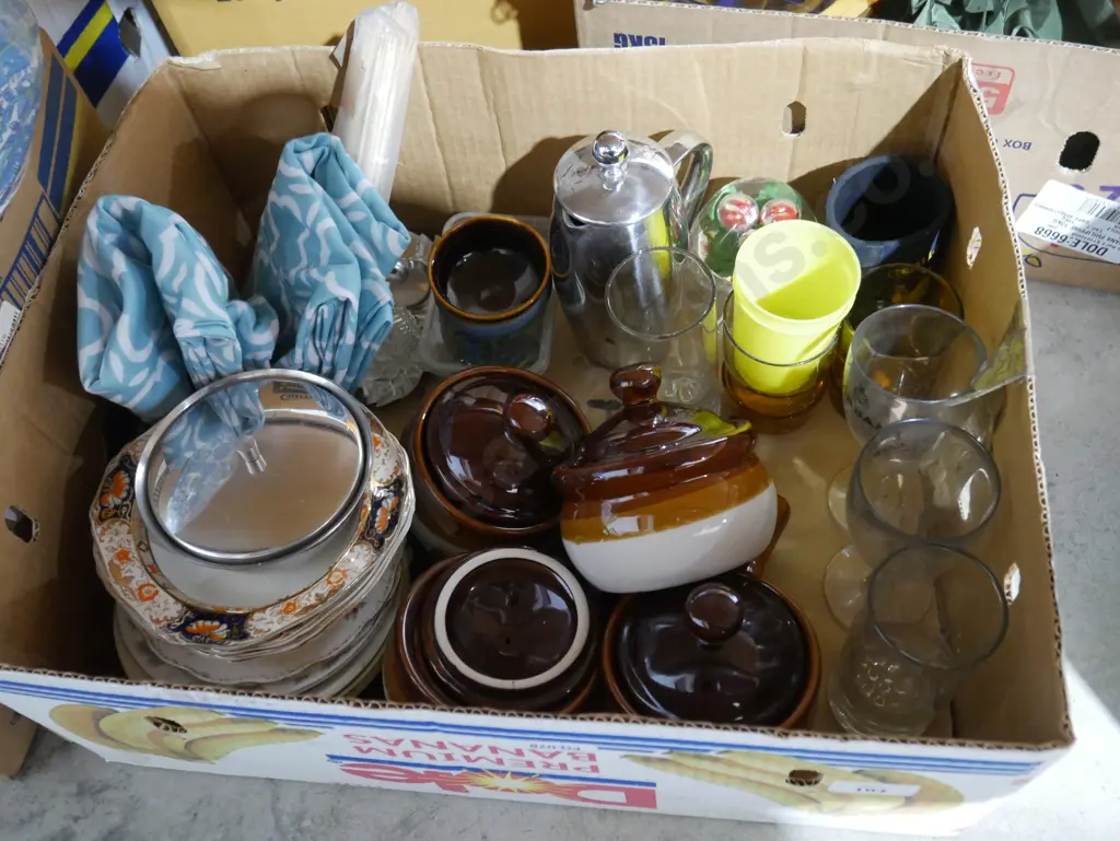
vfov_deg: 41.8
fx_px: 1101
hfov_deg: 53.9
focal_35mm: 34
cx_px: 560
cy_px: 420
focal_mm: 17
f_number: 4
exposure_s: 1/25
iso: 3200
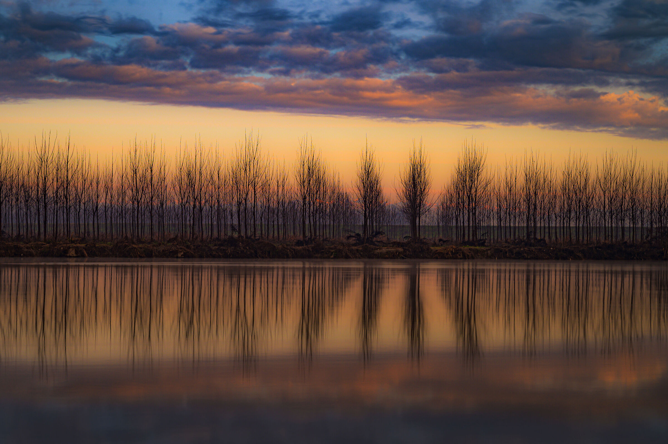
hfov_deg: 28.9
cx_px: 334
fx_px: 1298
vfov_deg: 19.4
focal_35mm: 70
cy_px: 222
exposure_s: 8
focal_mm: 70
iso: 100
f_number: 9
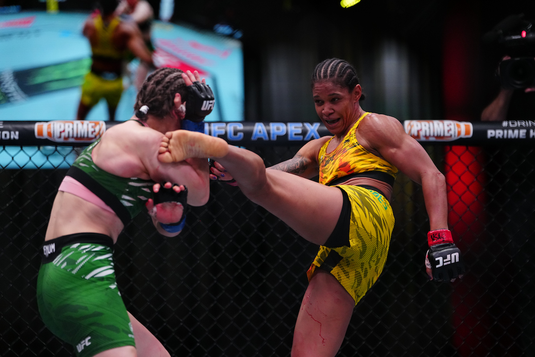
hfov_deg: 15.4
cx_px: 268
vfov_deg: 10.3
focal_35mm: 133
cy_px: 178
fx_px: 1976
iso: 3200
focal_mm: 133
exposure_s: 1/1250
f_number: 2.8
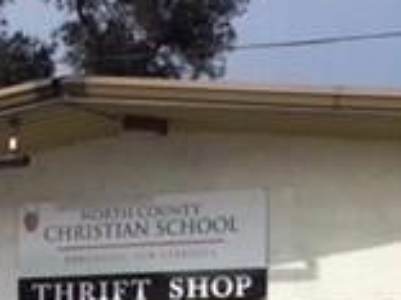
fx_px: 2352
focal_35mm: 203
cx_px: 105
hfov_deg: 9.7
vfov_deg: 7.2
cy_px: 453
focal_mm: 3.3
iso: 25
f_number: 2.4
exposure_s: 1/1235
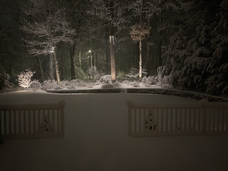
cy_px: 86
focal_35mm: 26
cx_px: 114
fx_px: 171
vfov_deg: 53.1
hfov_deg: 67.3
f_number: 1.8
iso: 2000
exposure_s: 1/15
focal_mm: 4.25
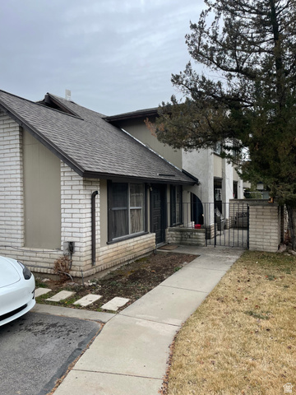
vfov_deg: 67.3
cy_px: 198
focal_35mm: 26
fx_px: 296
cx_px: 148
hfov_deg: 53.1
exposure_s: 1/769
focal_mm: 4.2
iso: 32
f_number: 1.6
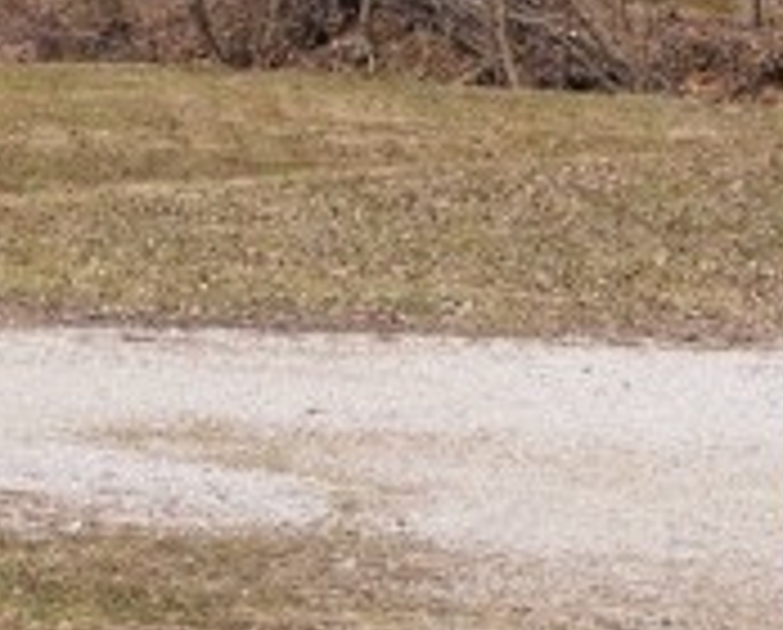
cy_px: -324
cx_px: 400
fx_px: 7200
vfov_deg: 5.0
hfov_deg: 6.2
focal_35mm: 310
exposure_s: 1/320
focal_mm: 50
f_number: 9
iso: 100
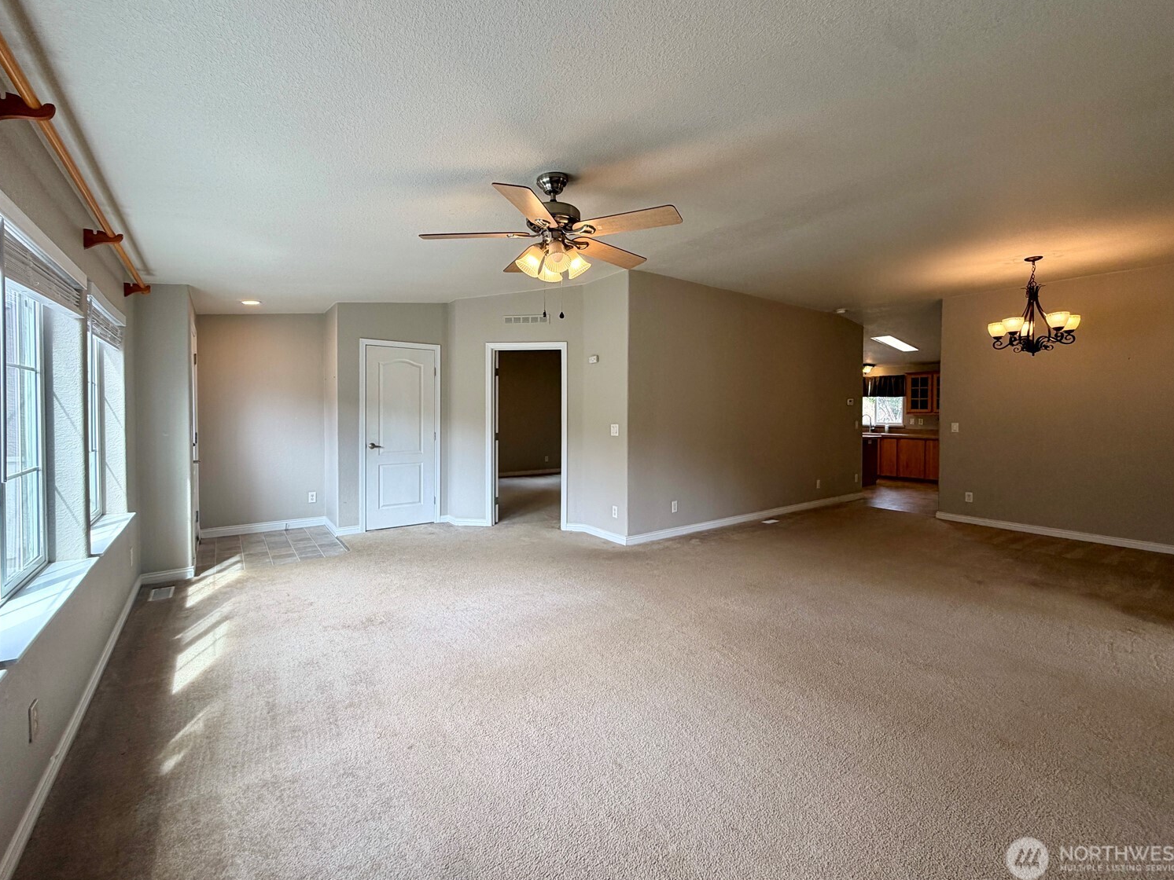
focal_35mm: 15
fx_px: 509
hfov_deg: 98.2
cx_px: 581
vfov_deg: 81.7
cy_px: 419
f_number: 2.2
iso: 64
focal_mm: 2.22
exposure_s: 1/120
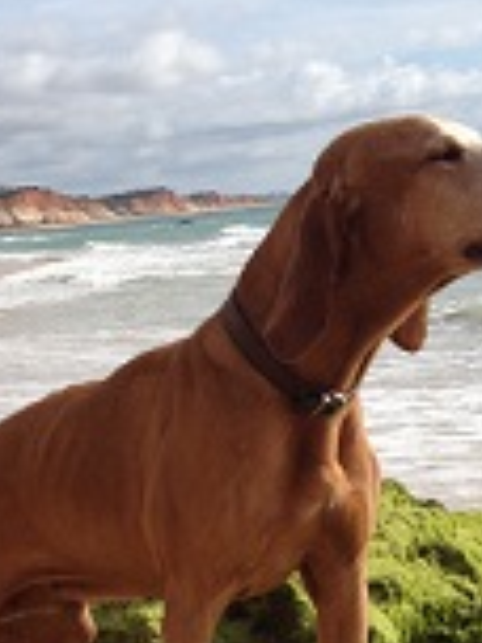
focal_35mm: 92
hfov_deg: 16.1
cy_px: 544
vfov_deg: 21.0
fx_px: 1708
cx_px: 266
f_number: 2.4
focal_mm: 4.28
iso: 50
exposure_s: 1/2513
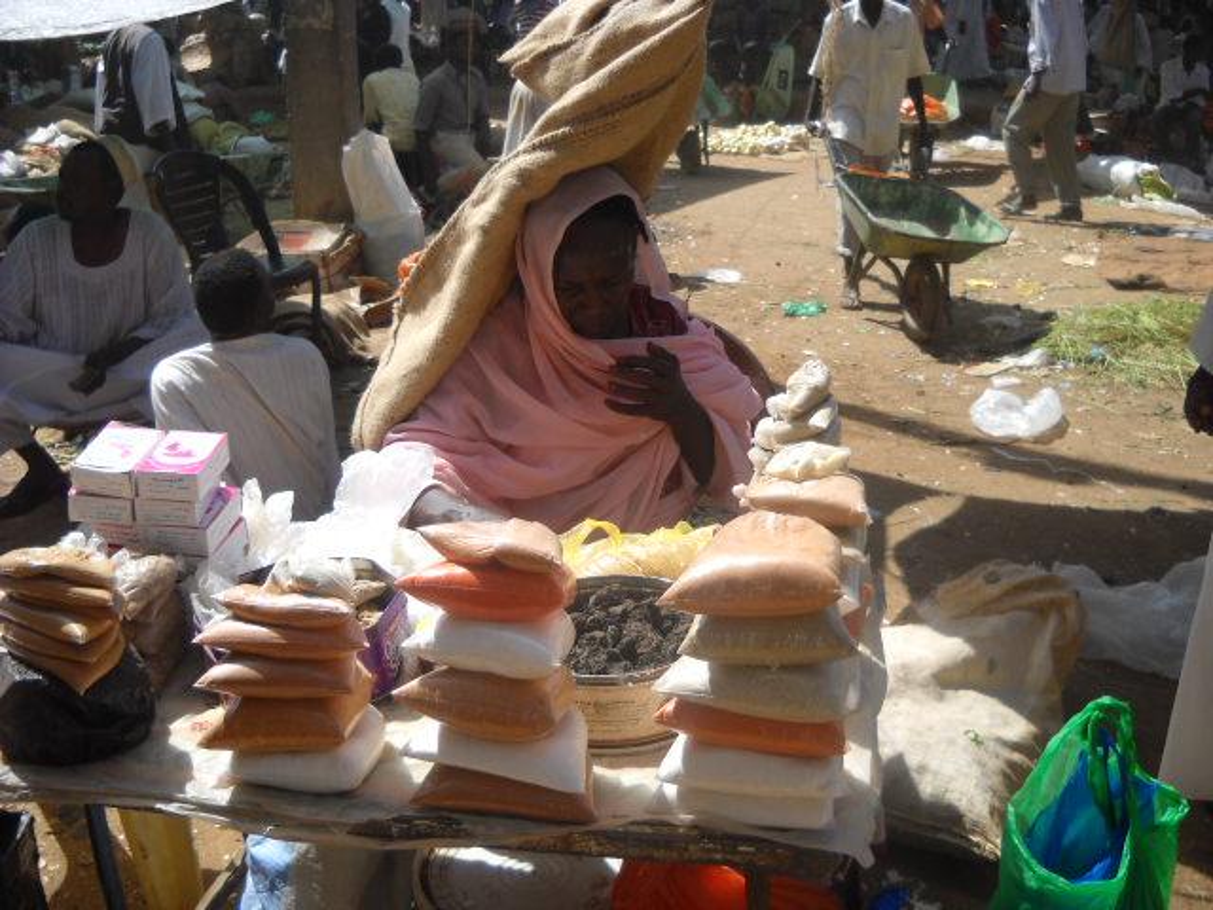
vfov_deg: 35.1
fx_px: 1437
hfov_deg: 45.8
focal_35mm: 41
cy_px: 455
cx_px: 606
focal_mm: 6.72
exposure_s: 1/250
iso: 64
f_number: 5.5
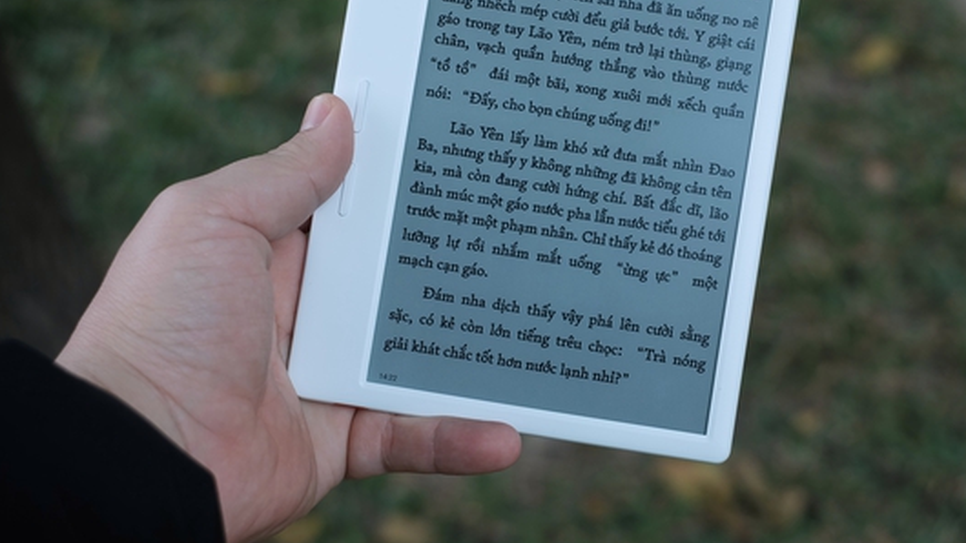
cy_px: 216
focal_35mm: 67
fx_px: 1716
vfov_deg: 18.0
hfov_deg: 31.3
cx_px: 581
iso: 250
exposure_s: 1/600
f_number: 3.2
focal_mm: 35
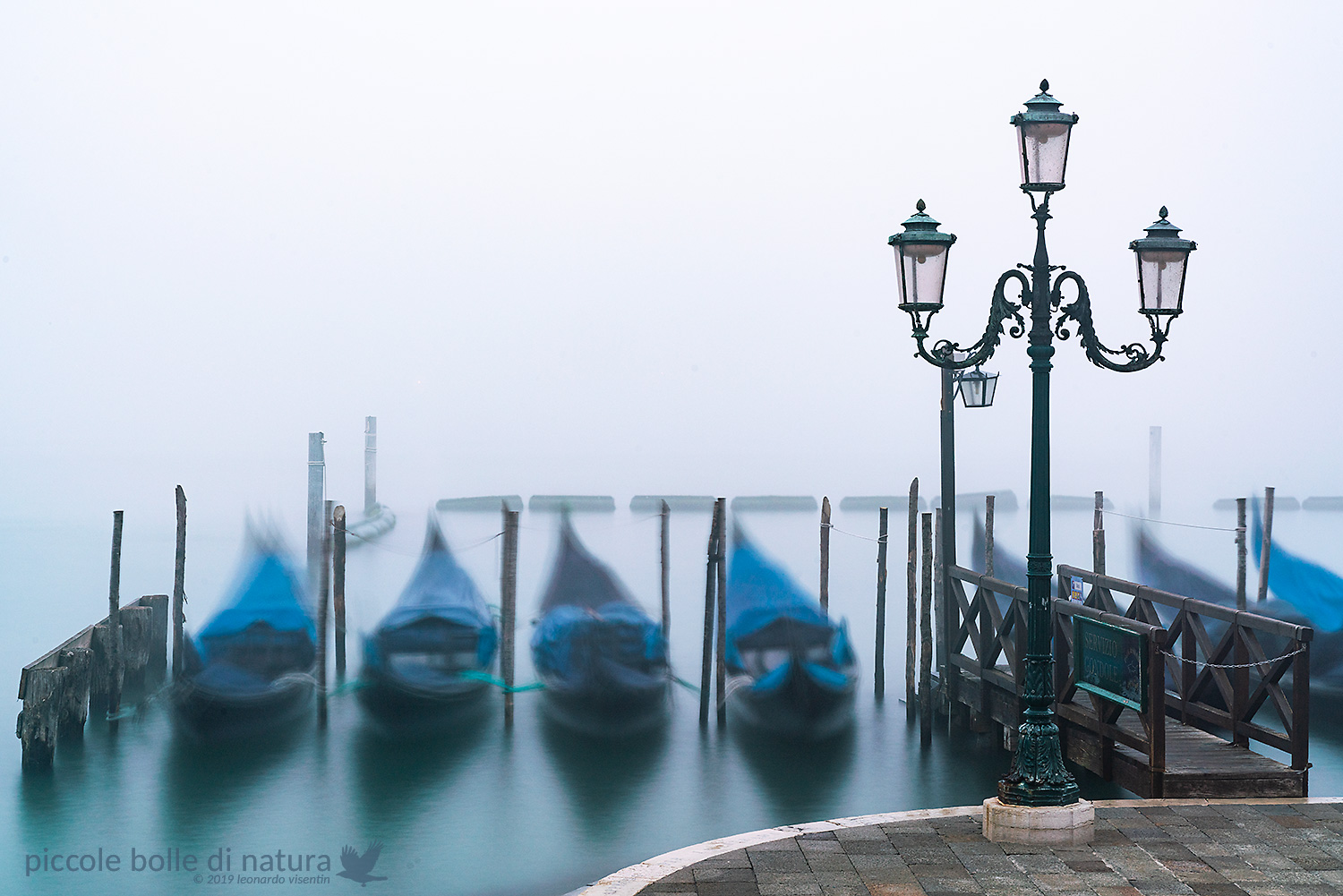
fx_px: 2612
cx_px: 672
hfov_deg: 28.8
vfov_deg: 19.5
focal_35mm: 70
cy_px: 448
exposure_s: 15
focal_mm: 70
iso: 100
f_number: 16
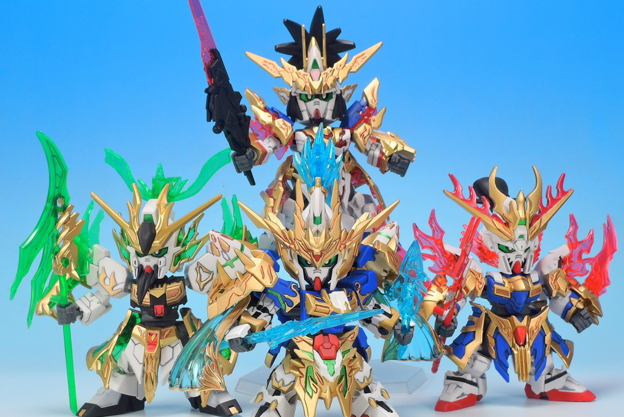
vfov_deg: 19.5
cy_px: 220
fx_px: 1214
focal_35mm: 70
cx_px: 312
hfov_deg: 28.8
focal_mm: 14.3
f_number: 8
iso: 80
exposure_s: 1
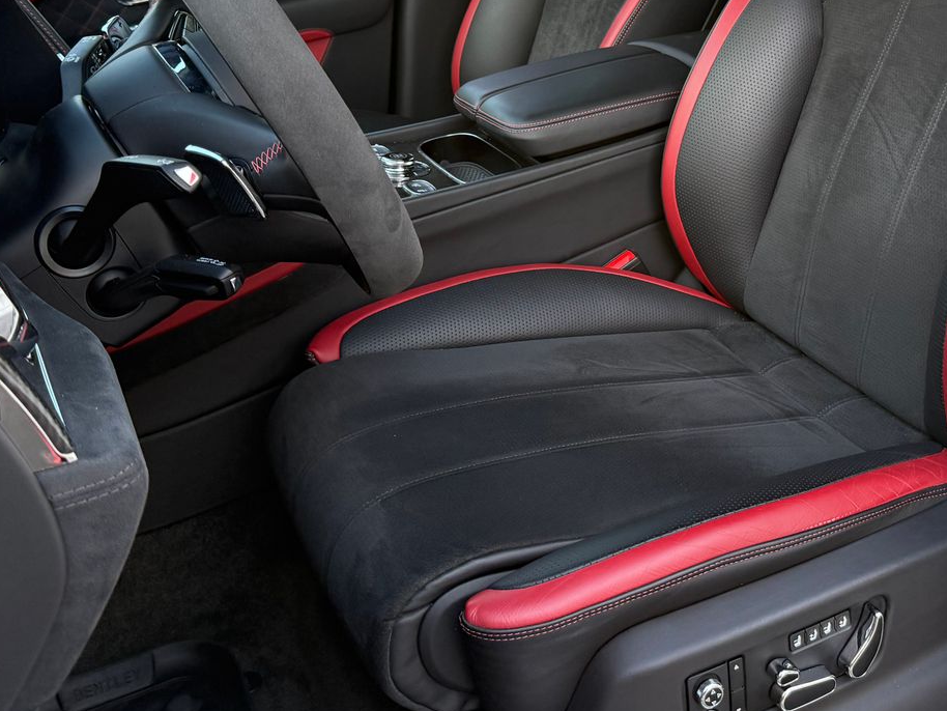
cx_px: 634
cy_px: 136
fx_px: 1149
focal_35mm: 42
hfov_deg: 44.1
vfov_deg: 33.3
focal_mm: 6.76
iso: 200
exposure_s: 1/104
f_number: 1.78
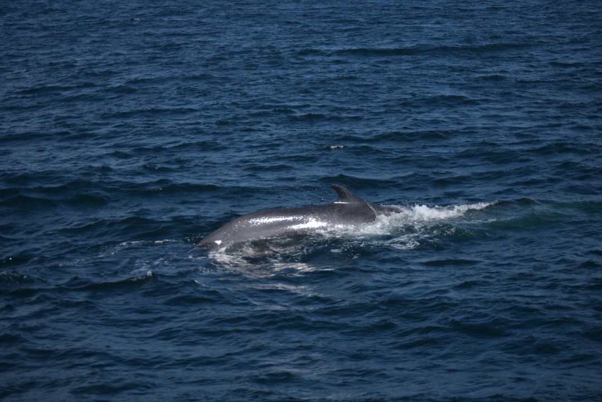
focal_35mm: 112
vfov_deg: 12.2
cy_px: 201
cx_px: 301
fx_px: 1881
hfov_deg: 18.2
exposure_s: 1/4000
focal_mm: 75
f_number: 4.2
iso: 200
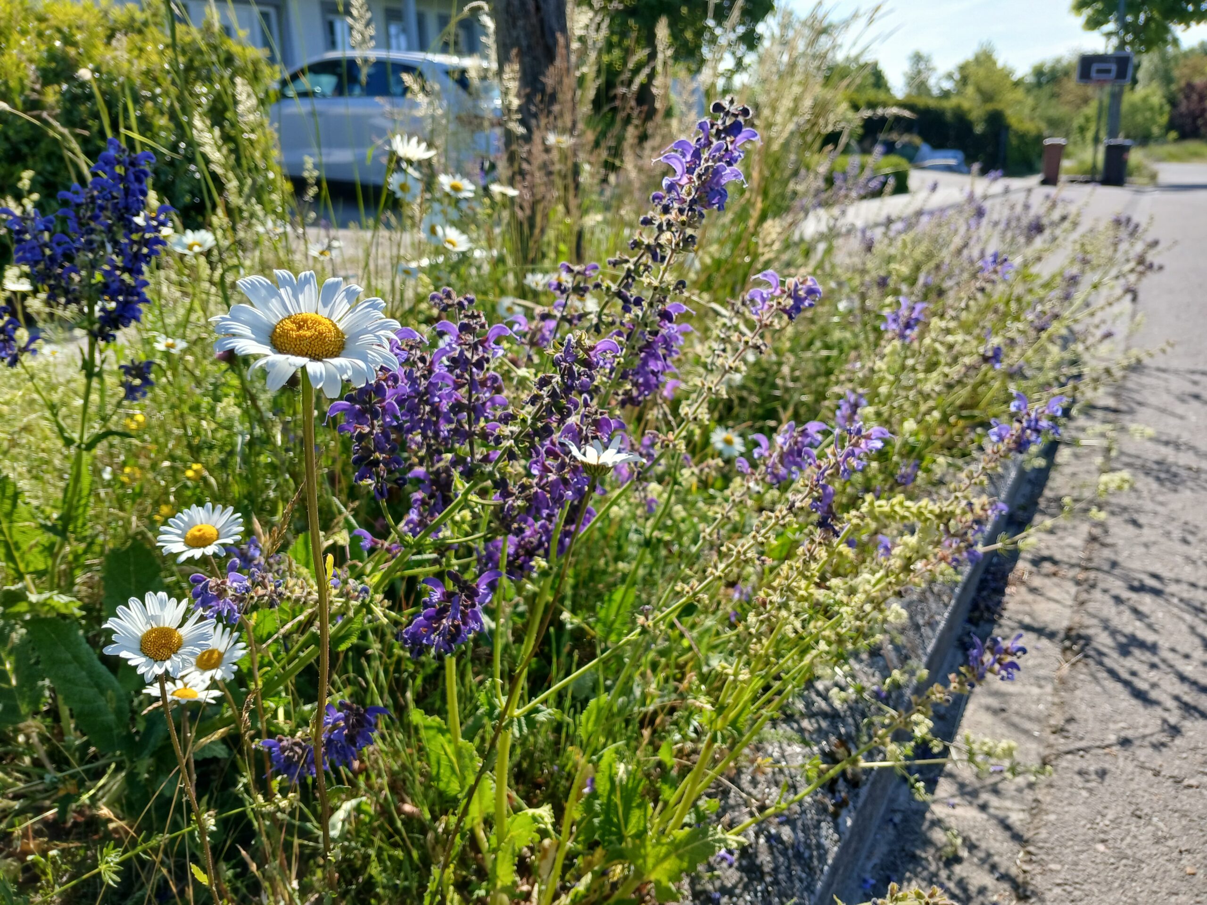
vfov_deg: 53.1
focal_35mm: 26
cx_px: 604
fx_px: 907
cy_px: 452
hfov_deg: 67.3
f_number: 1.8
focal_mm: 3.98
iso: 20
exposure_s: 1/340
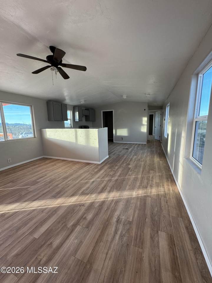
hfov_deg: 85.7
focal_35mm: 14
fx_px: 114
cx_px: 106
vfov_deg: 102.1
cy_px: 142
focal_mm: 2.22
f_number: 2.2
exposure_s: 1/99
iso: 160
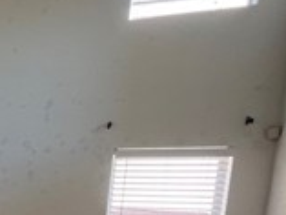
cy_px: 250
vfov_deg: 25.1
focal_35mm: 53
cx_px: -193
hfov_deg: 23.8
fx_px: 438
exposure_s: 1/99
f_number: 1.8
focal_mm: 1.57
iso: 100
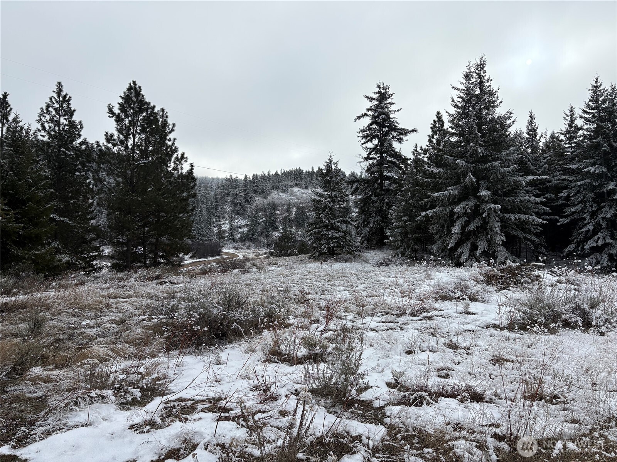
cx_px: 308
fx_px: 463
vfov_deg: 53.1
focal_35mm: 26
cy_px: 231
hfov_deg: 67.3
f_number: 1.6
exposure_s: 1/3623
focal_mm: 5.96
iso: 50
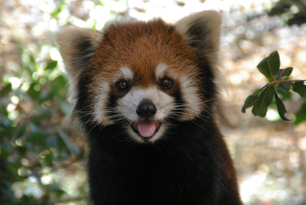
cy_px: 102
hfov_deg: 6.9
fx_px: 2551
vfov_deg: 4.6
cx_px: 153
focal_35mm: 300
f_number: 6.3
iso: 1600
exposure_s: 1/125
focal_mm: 200
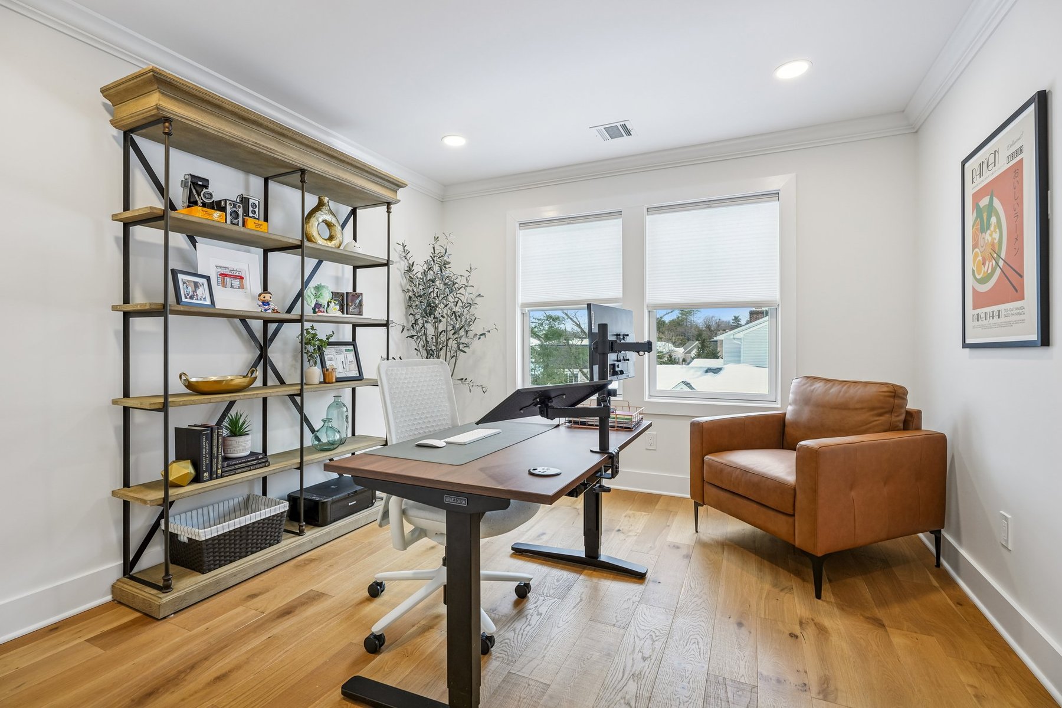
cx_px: 531
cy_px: 354
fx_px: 472
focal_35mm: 16
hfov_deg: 96.7
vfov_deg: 73.7
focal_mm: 16
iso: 400
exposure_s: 1/40
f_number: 8
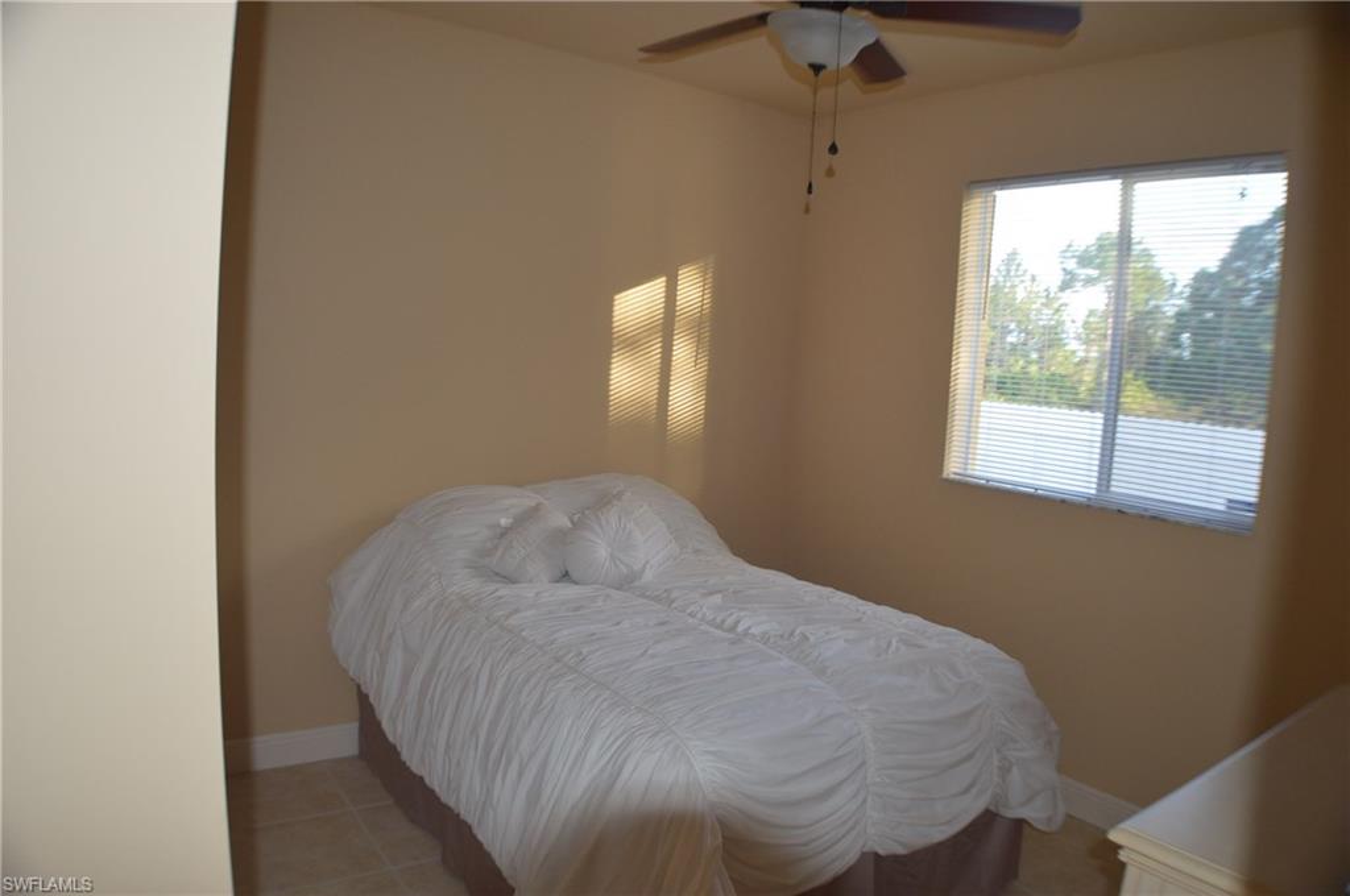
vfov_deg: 43.5
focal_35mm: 30
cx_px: 675
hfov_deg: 62.0
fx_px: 1124
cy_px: 448
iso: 400
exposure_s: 1/125
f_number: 3.5
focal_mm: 20
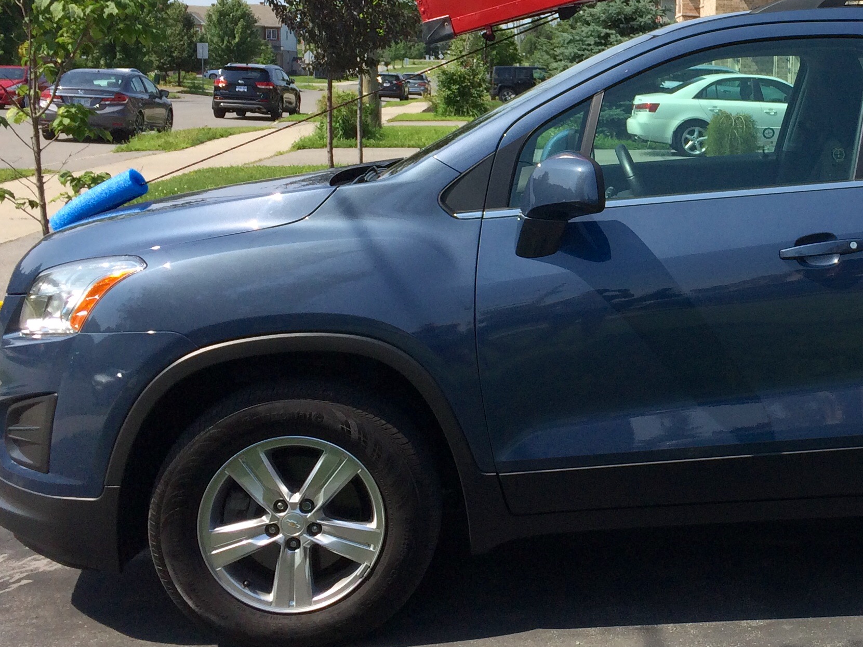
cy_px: 204
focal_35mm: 57
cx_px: 773
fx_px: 1421
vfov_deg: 25.5
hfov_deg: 32.2
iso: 32
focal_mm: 4.15
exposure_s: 1/1953
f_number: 2.2
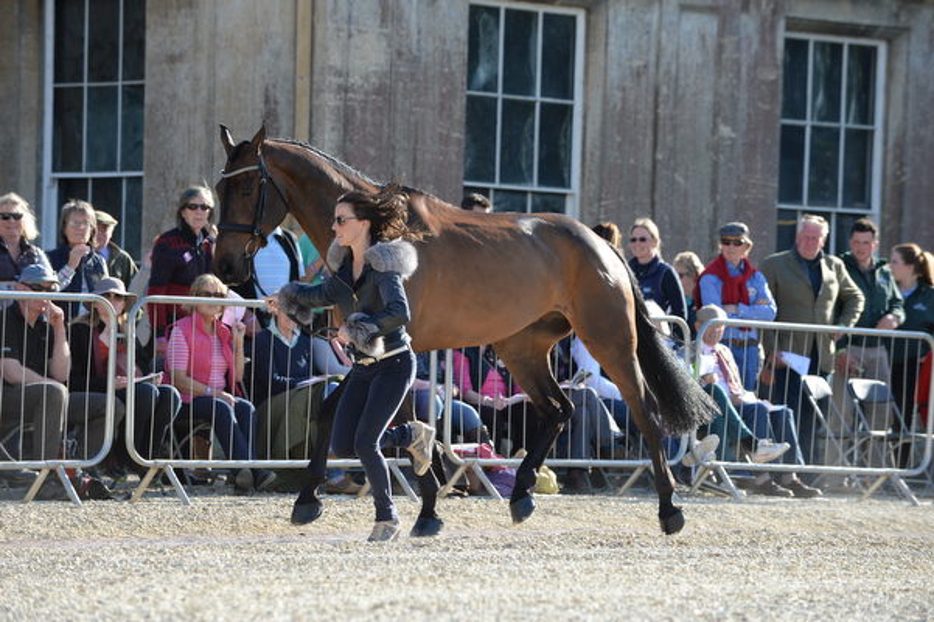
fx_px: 4408
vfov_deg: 8.1
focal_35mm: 170
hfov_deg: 12.1
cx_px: 467
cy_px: 311
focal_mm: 170
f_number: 5.6
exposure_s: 1/1250
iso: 800
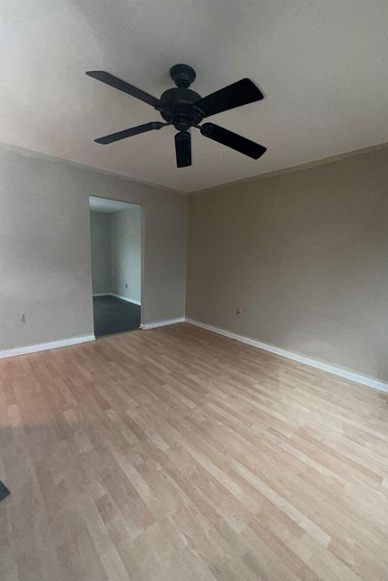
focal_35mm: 15
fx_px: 242
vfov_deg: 100.4
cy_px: 297
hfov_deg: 77.3
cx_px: 206
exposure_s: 1/60
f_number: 2.2
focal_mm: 2.22
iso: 200
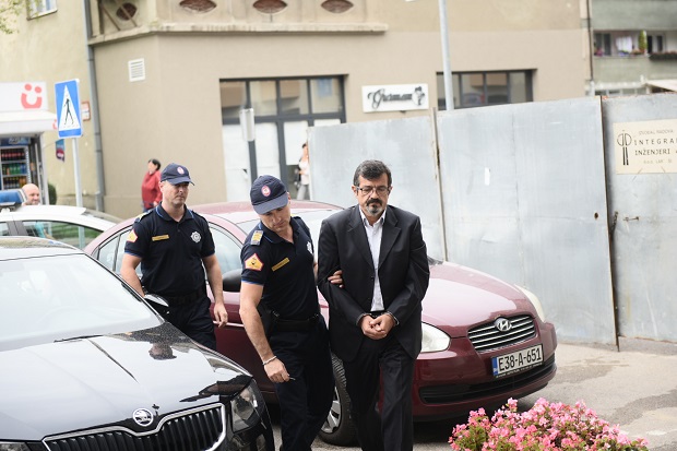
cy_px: 226
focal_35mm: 70
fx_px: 1316
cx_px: 338
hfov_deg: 28.9
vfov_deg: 19.4
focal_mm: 70
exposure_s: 1/500
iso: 320
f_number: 3.2
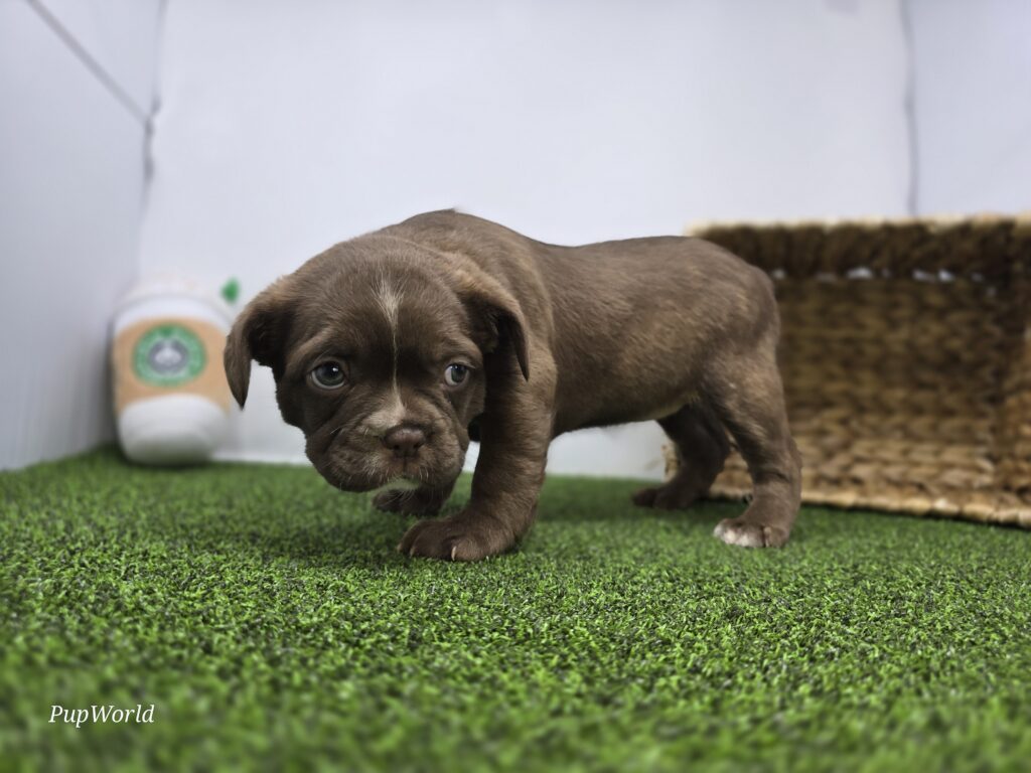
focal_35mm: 23
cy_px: 386
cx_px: 516
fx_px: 685
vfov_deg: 58.9
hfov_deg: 73.9
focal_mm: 6.3
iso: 64
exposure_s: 1/120
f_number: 1.7
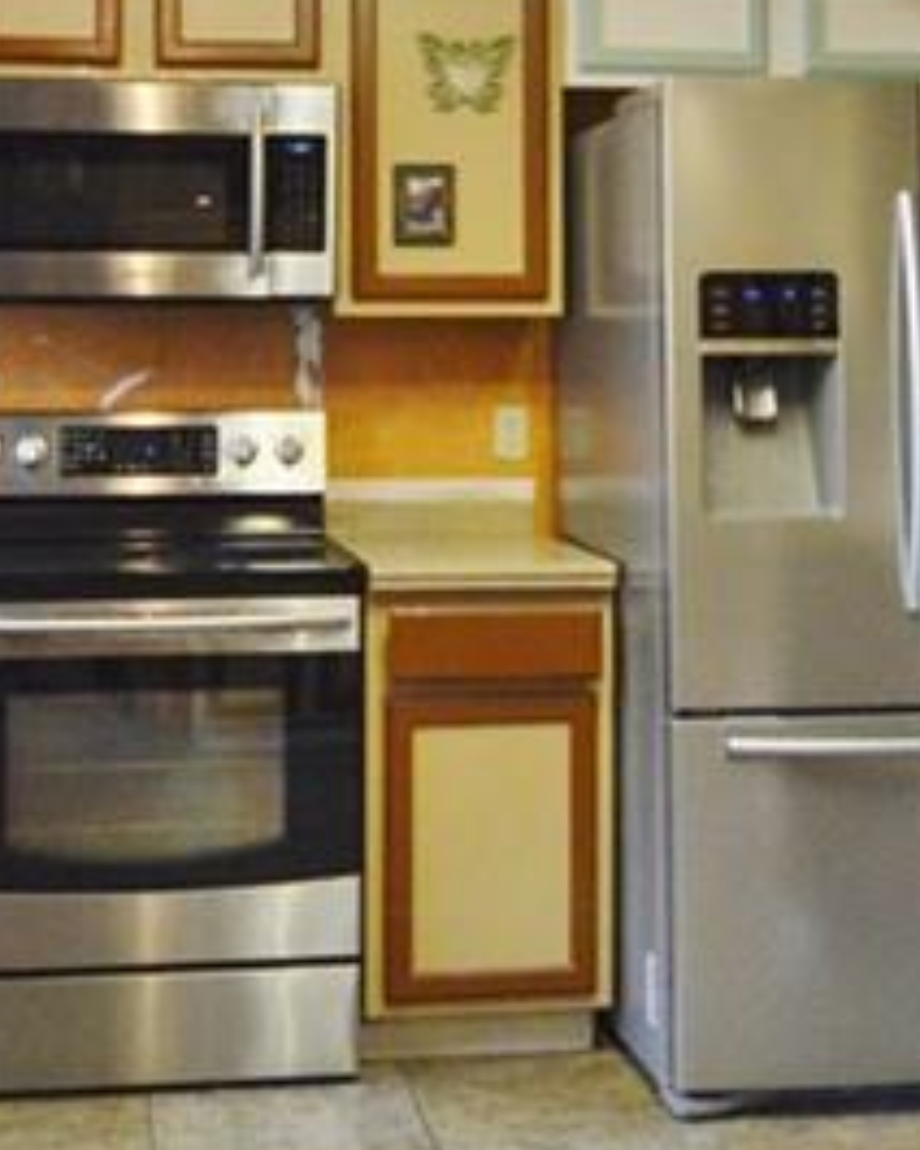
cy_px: 239
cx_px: 395
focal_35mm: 60
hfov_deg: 25.4
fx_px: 2036
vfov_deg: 30.8
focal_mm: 11
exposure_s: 1/160
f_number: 2.8
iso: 800
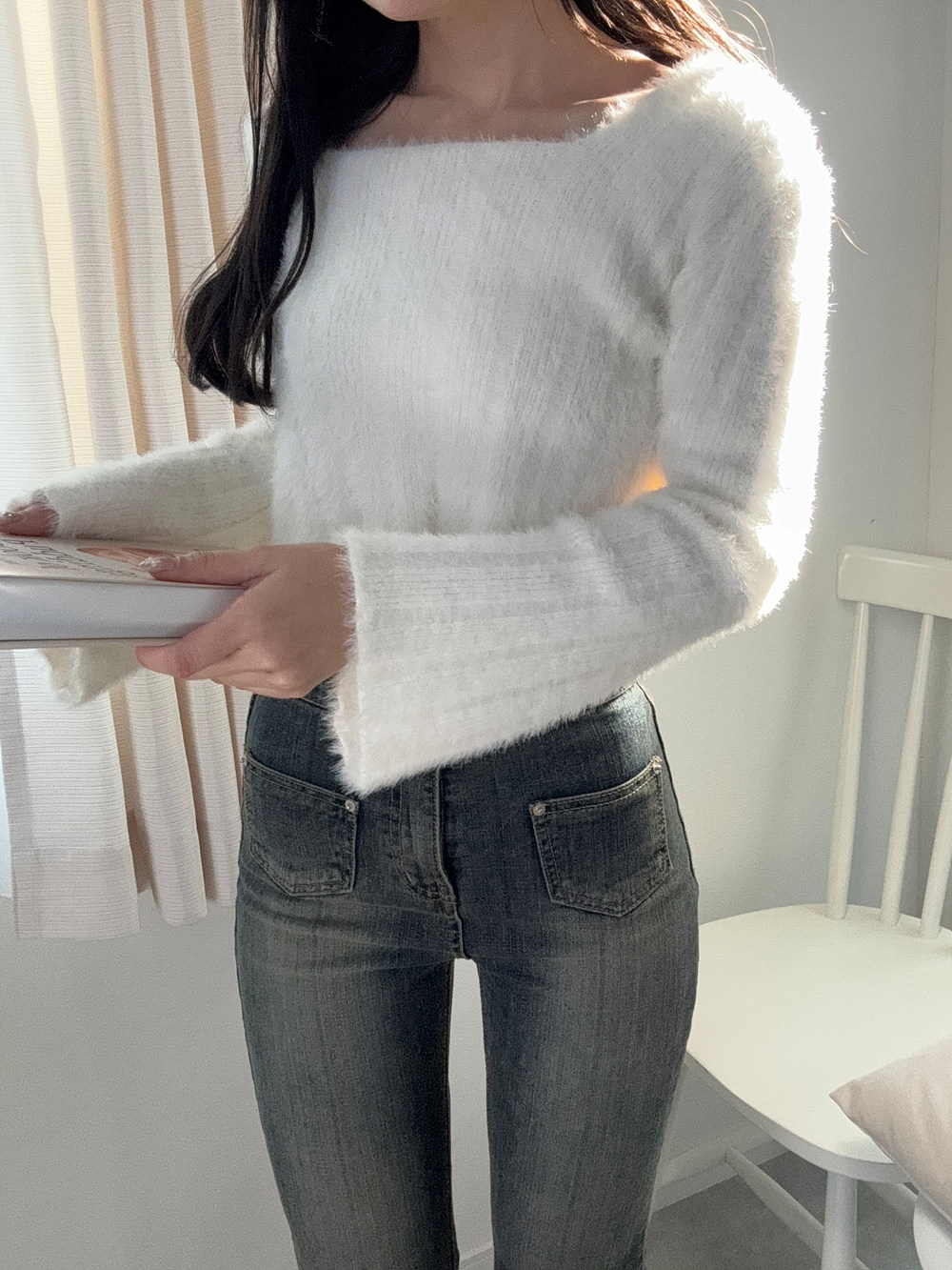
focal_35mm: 30
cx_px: 476
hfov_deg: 46.8
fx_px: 1100
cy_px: 635
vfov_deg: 60.0
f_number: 1.9
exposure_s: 1/121
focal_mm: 2.69
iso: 80
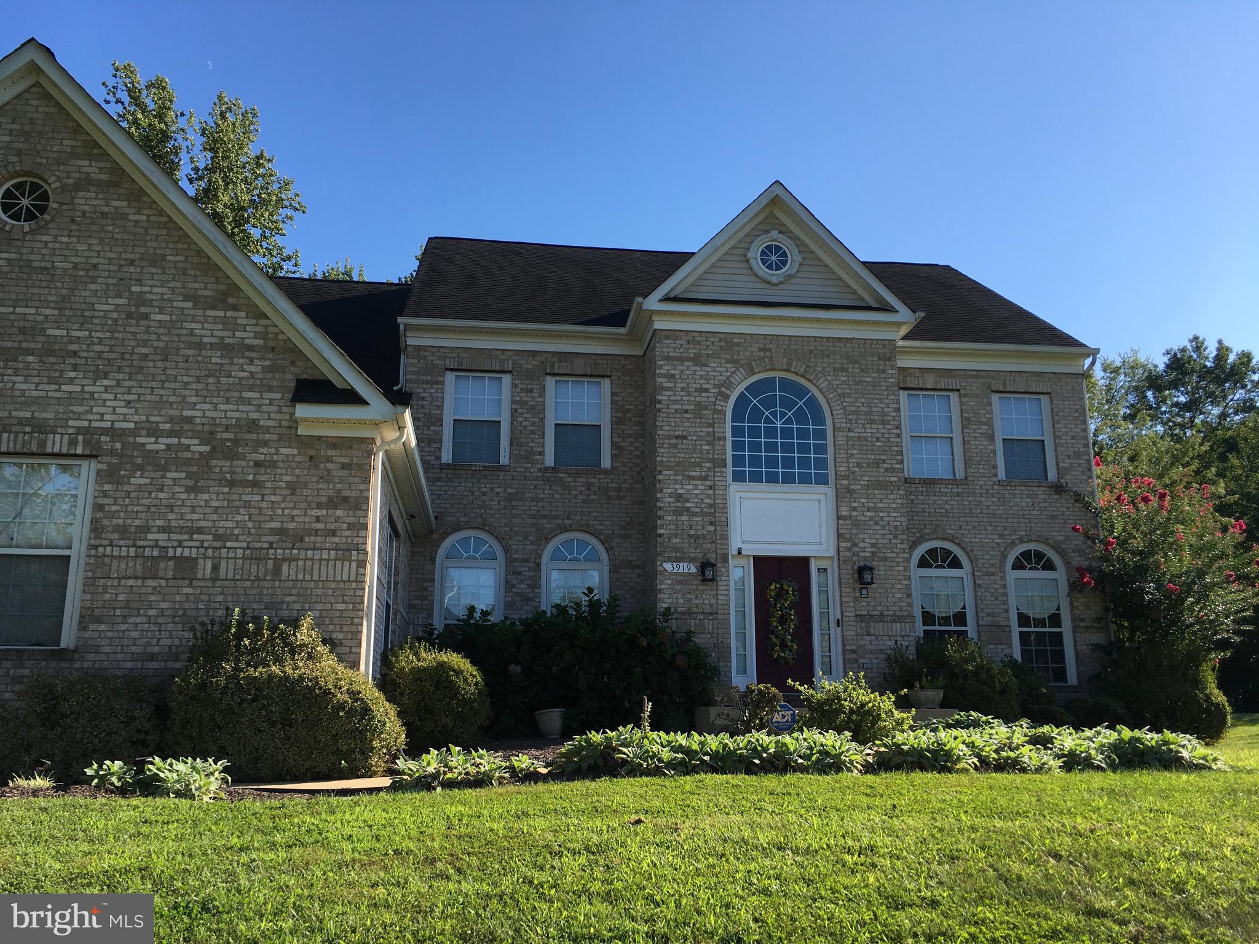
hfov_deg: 61.7
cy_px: 472
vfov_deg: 48.2
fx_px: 1055
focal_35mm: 29
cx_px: 630
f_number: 2.2
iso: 25
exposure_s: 1/1099
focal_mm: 4.15
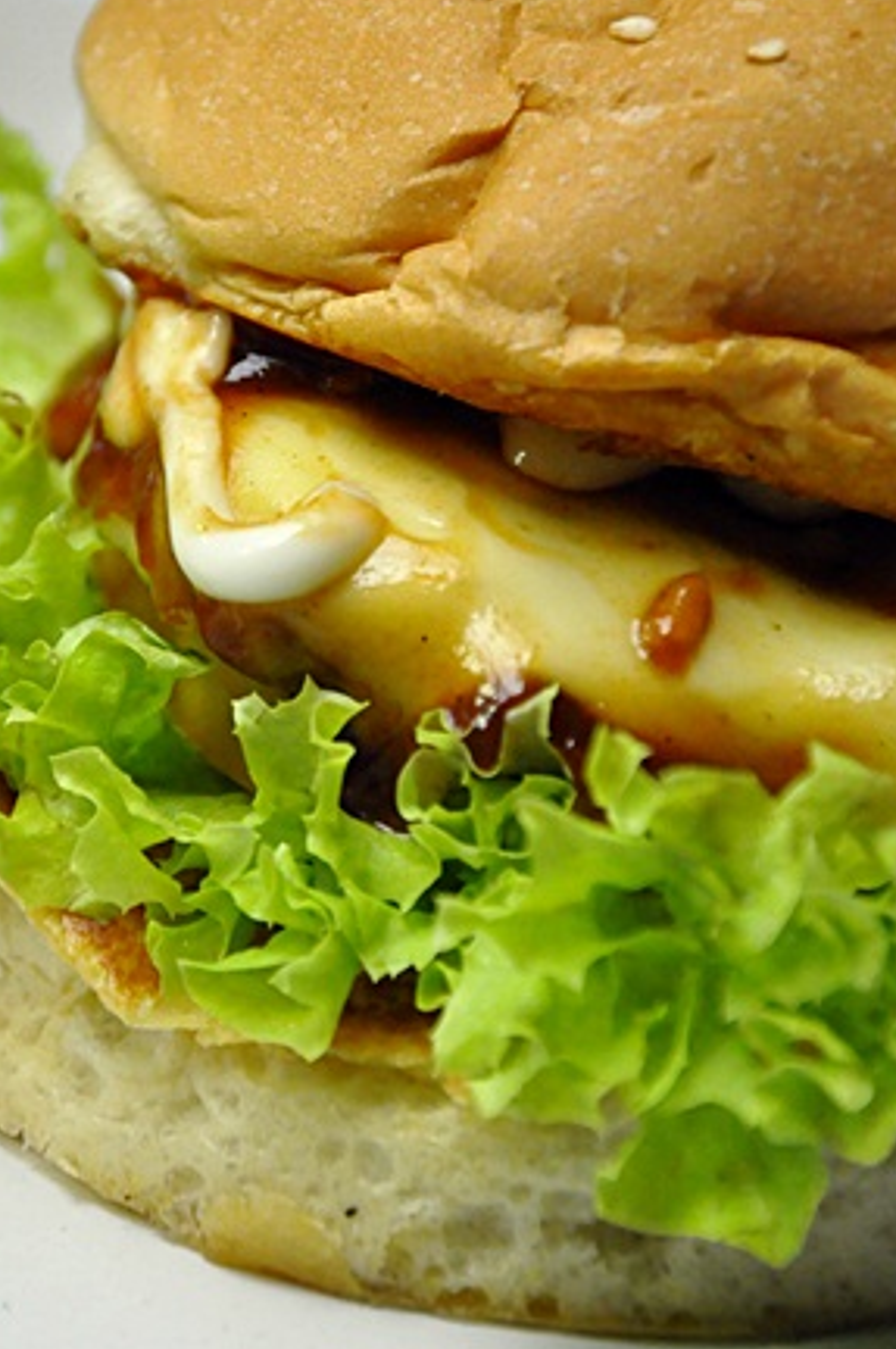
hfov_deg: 5.8
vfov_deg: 8.7
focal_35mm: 237
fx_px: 8859
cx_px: 247
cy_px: 515
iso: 2500
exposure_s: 1/60
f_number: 5.6
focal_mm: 105
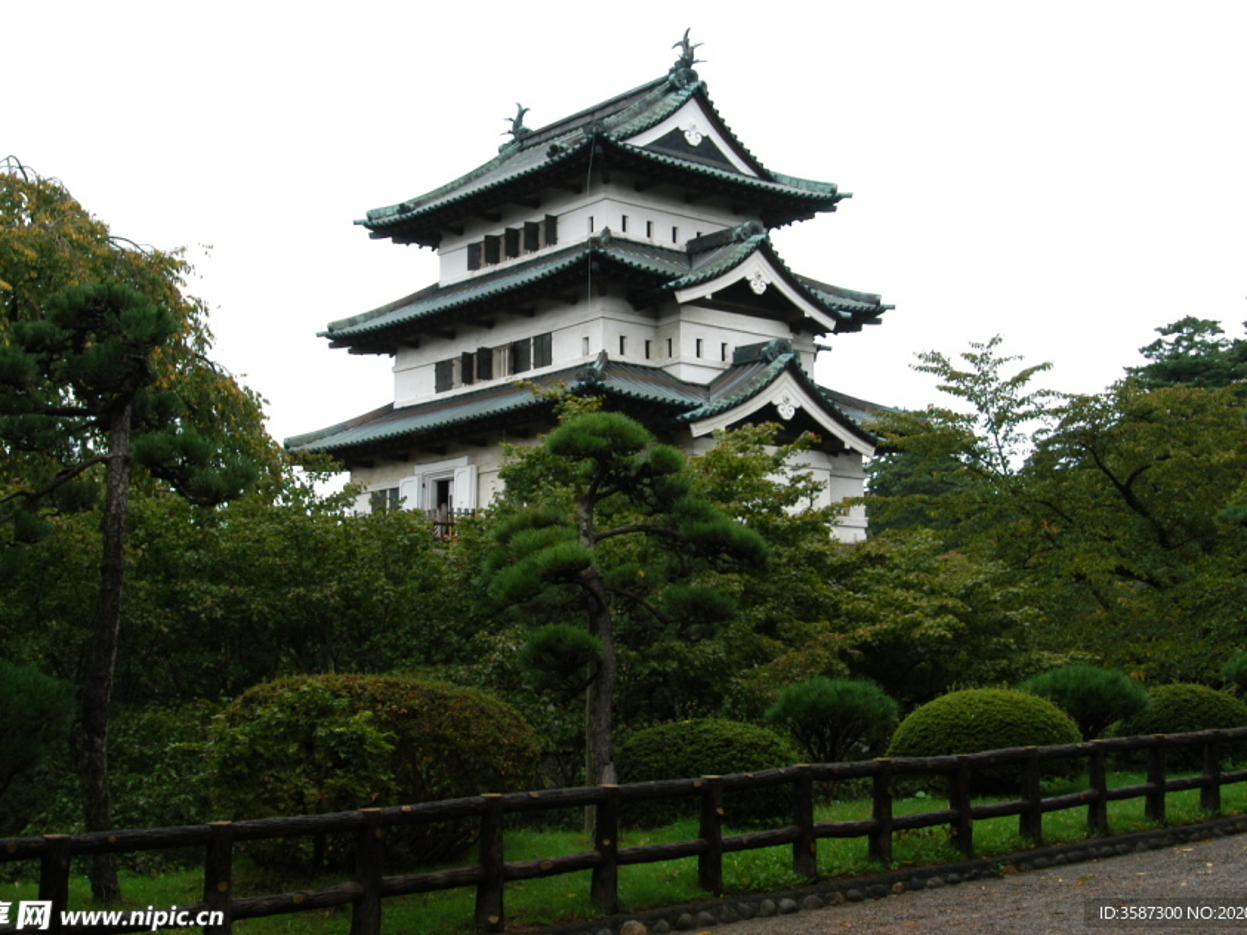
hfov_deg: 38.9
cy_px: 439
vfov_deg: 29.7
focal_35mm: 49
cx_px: 669
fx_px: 1765
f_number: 7.1
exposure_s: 1/80
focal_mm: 28
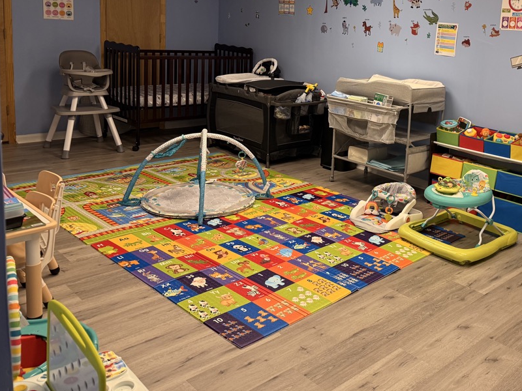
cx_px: 378
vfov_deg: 38.8
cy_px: 108
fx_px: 543
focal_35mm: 36
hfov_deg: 49.7
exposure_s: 1/60
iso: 200
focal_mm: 6.76
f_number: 1.78
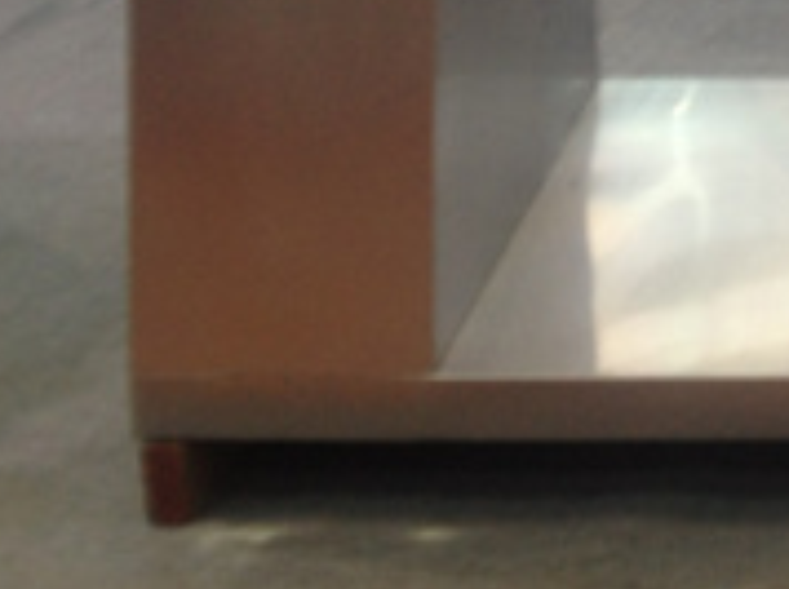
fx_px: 2686
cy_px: -310
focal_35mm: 118
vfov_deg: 11.9
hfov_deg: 15.4
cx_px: 1188
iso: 64
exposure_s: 1/20
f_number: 2.4
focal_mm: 4.28
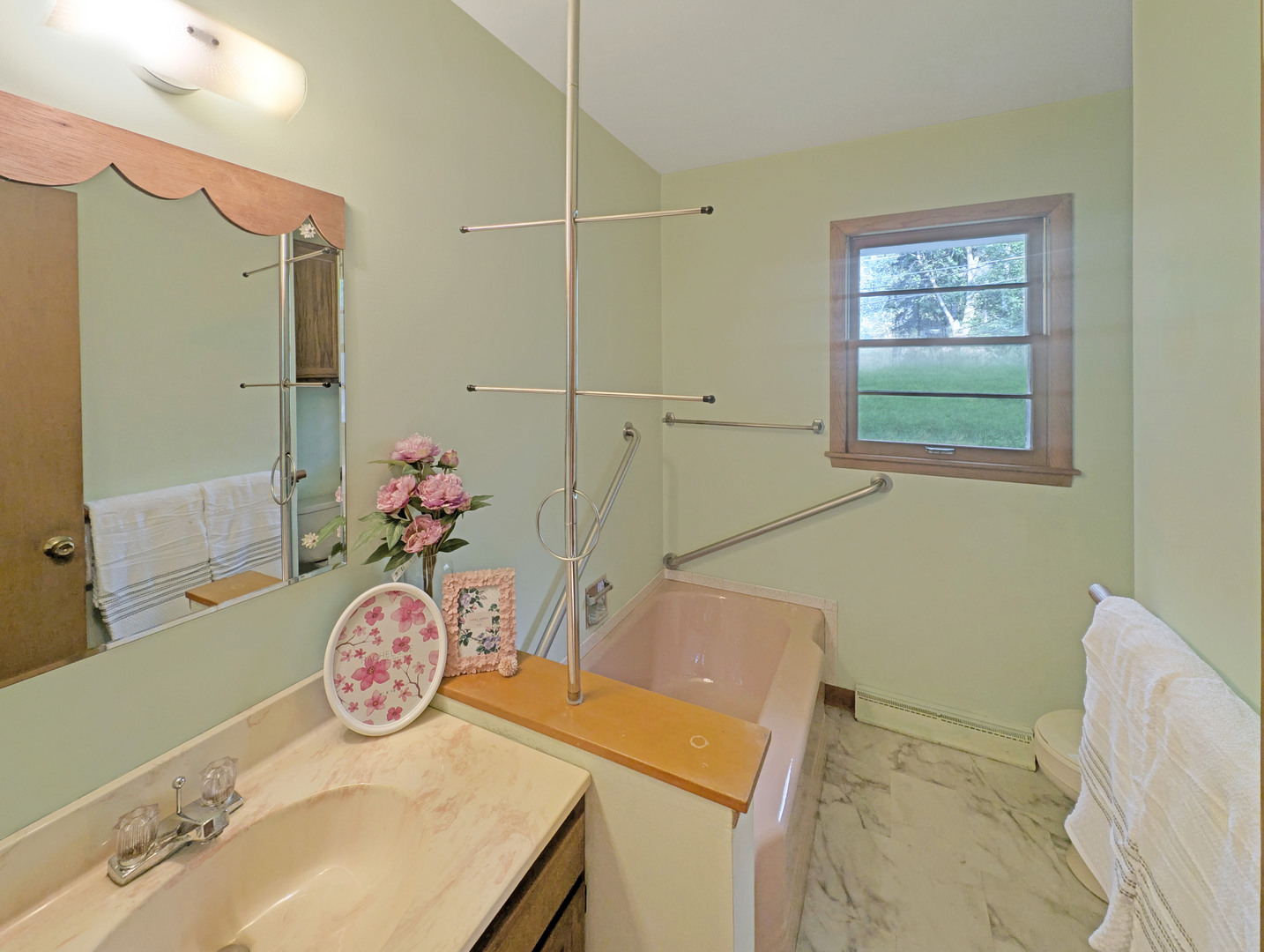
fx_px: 439
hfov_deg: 110.5
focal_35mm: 12
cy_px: 476
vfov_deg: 94.7
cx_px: 632
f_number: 1.95
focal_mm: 2.23
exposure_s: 1/120
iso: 65
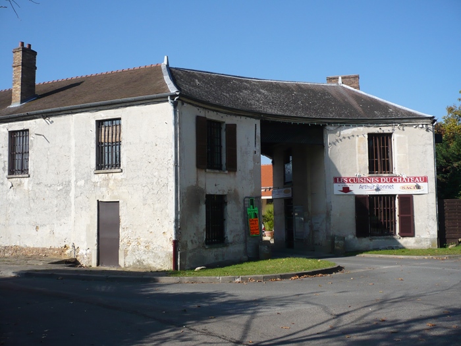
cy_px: 173
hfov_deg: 52.6
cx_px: 230
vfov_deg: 40.7
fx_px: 466
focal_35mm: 35
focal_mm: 5.8
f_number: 8
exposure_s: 1/250
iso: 100
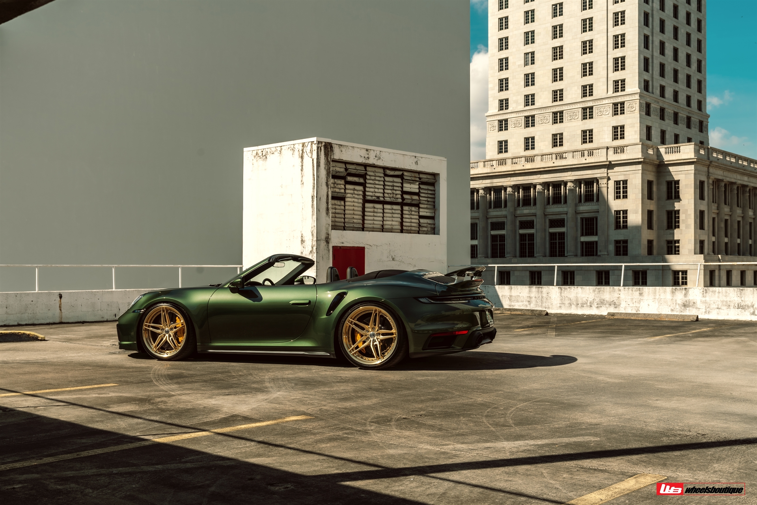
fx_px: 736
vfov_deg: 37.9
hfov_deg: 54.4
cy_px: 252
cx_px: 378
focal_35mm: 35
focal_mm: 35
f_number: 9
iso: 100
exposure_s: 1/200
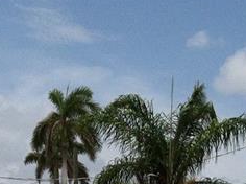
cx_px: 226
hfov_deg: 12.9
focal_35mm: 152
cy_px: 358
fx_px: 1078
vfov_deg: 9.2
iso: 80
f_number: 2.8
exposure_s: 1/3000
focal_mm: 3.85
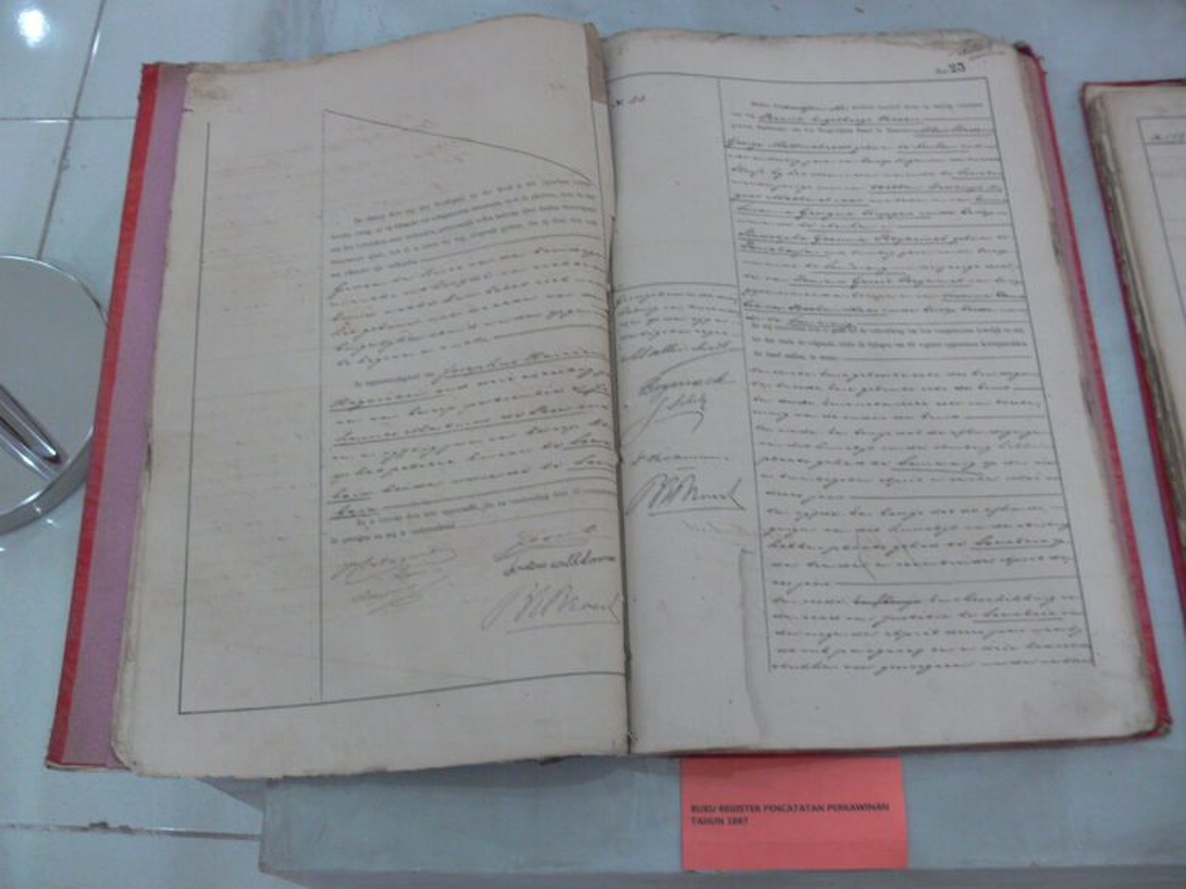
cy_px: 444
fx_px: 1199
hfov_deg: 52.6
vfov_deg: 40.7
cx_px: 593
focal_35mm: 35
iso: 200
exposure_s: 1/15
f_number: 2.8
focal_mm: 7.4
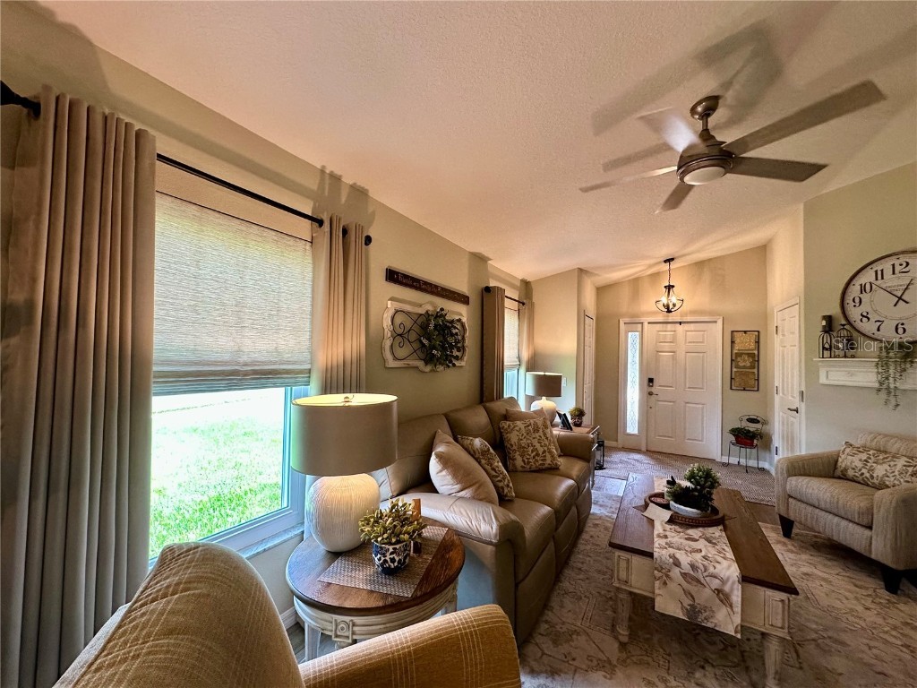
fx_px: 371
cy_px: 344
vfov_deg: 85.7
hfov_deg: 102.1
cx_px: 458
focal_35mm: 14
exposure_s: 1/120
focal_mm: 2.22
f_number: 2.2
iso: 200
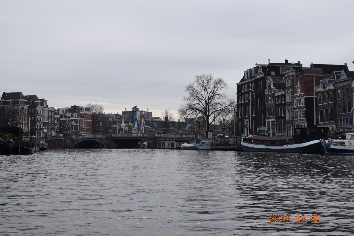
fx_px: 590
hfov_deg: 33.4
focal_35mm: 60
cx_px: 177
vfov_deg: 22.6
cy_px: 118
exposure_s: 1/250
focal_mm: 40
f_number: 6.3
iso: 200
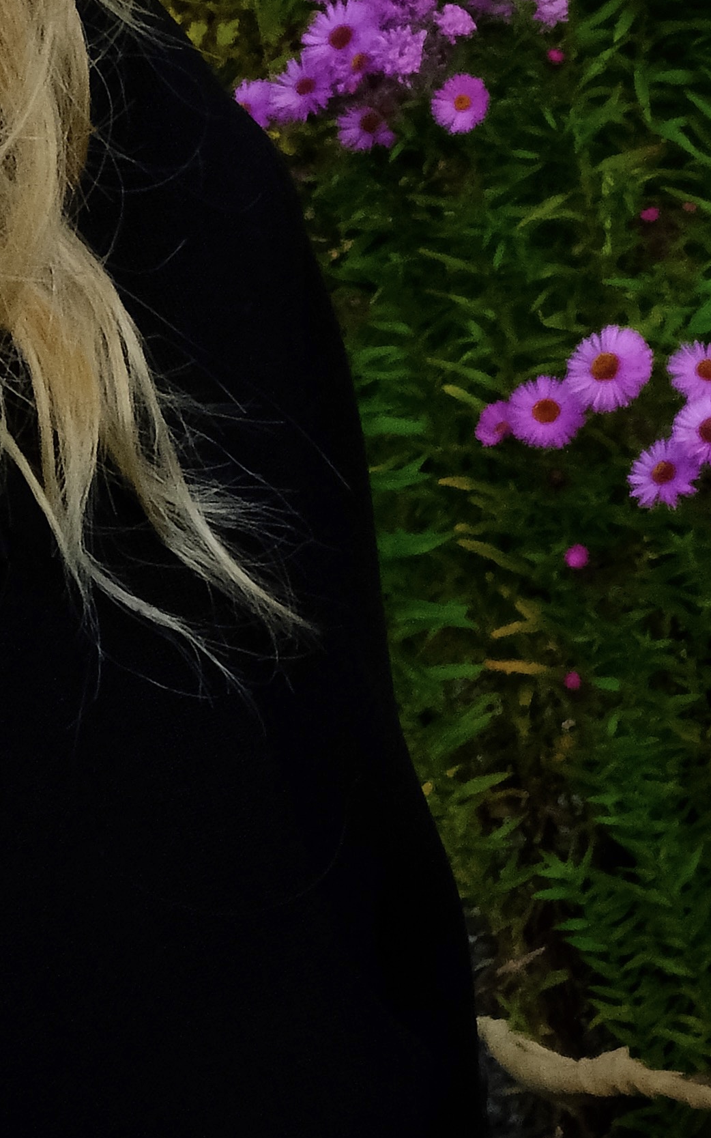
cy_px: -606
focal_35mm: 206
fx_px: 6386
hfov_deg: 6.2
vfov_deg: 9.8
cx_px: -633
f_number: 22
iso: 1600
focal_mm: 35.8
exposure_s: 1/250
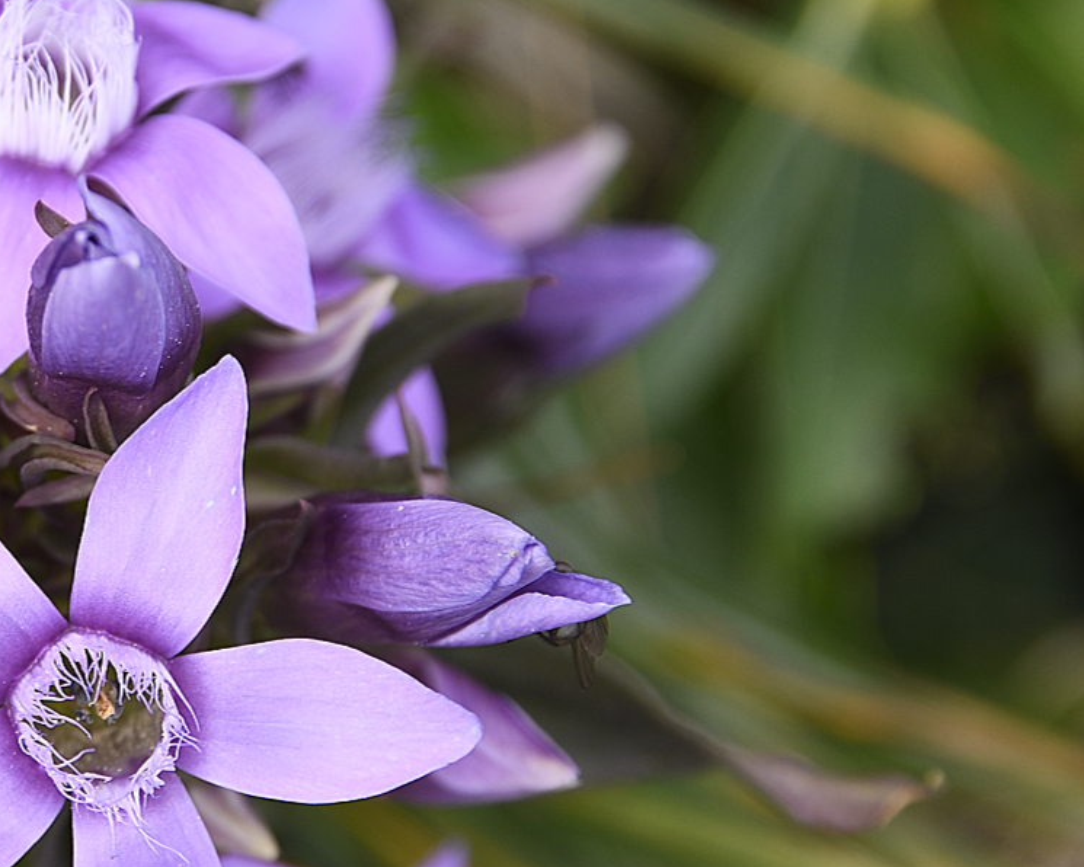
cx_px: -9
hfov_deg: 8.1
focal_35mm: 238
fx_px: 7636
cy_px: 698
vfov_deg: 6.5
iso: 100
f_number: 7.1
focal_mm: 70
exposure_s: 1/100
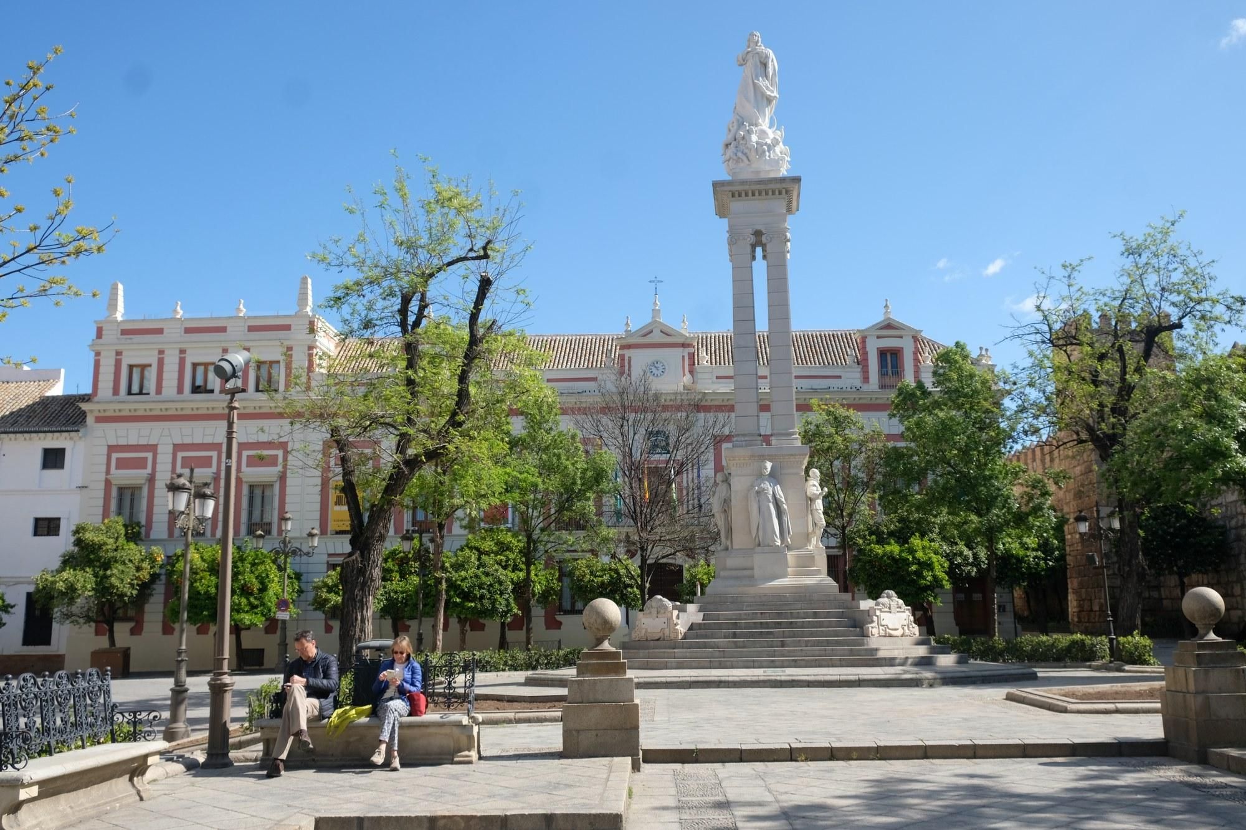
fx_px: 1107
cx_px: 623
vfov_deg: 41.1
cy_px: 415
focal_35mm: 32
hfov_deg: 58.7
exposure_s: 1/250
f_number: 8
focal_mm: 21.4
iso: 200
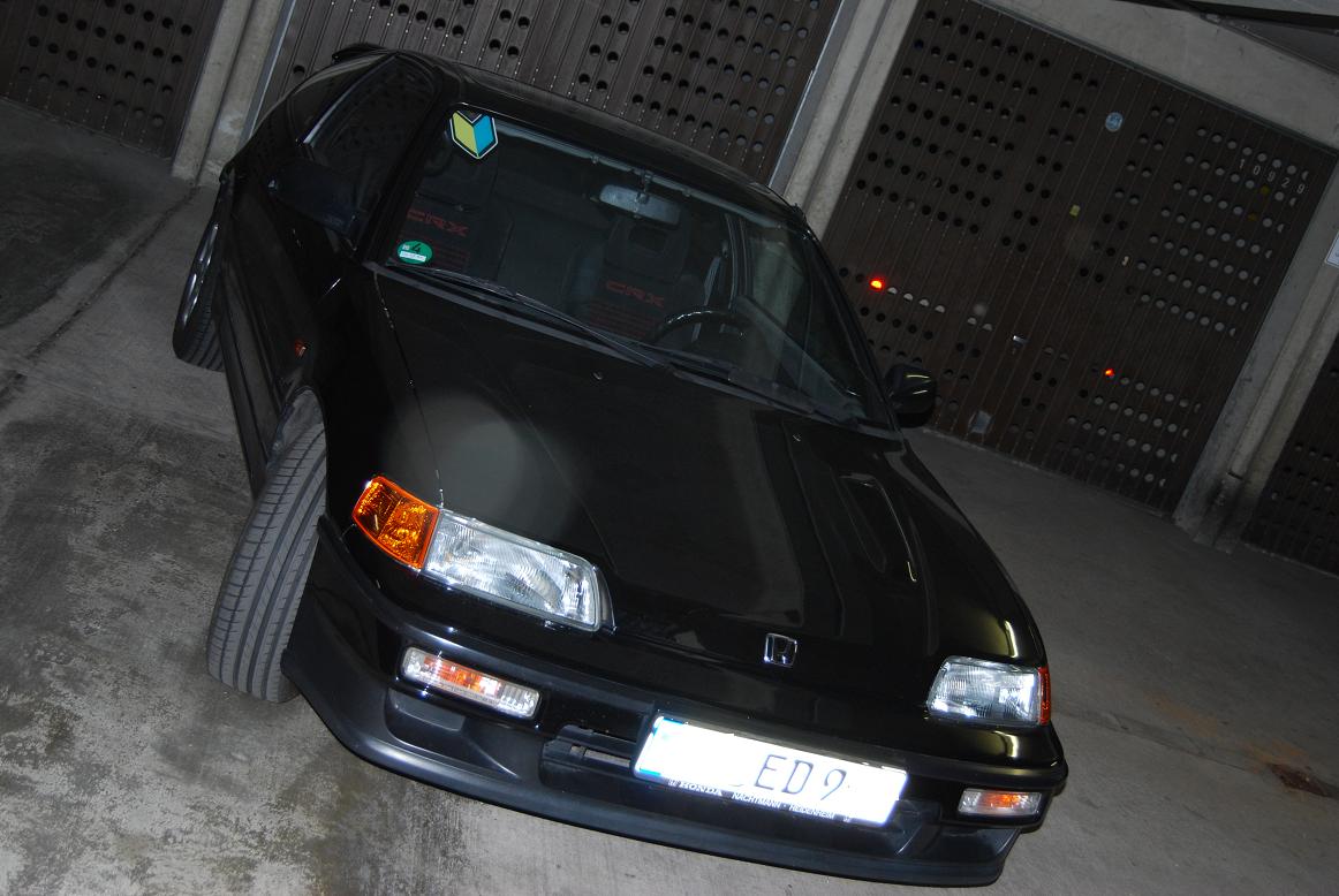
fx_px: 1732
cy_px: 448
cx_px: 670
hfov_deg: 42.3
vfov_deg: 29.0
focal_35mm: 46
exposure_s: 1/60
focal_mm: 31
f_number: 4.5
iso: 360
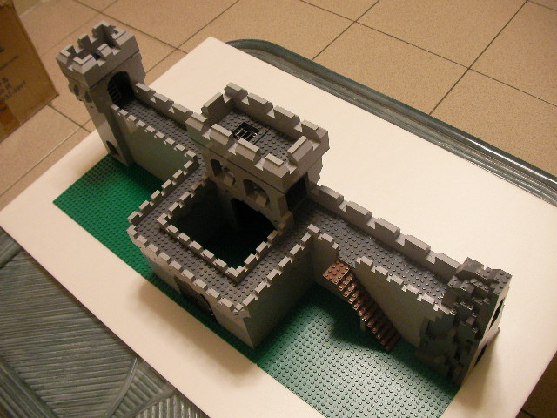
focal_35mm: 38
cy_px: 209
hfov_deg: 49.0
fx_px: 611
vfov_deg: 37.7
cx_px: 278
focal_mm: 6.3
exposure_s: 1/7.4
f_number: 3.5
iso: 200
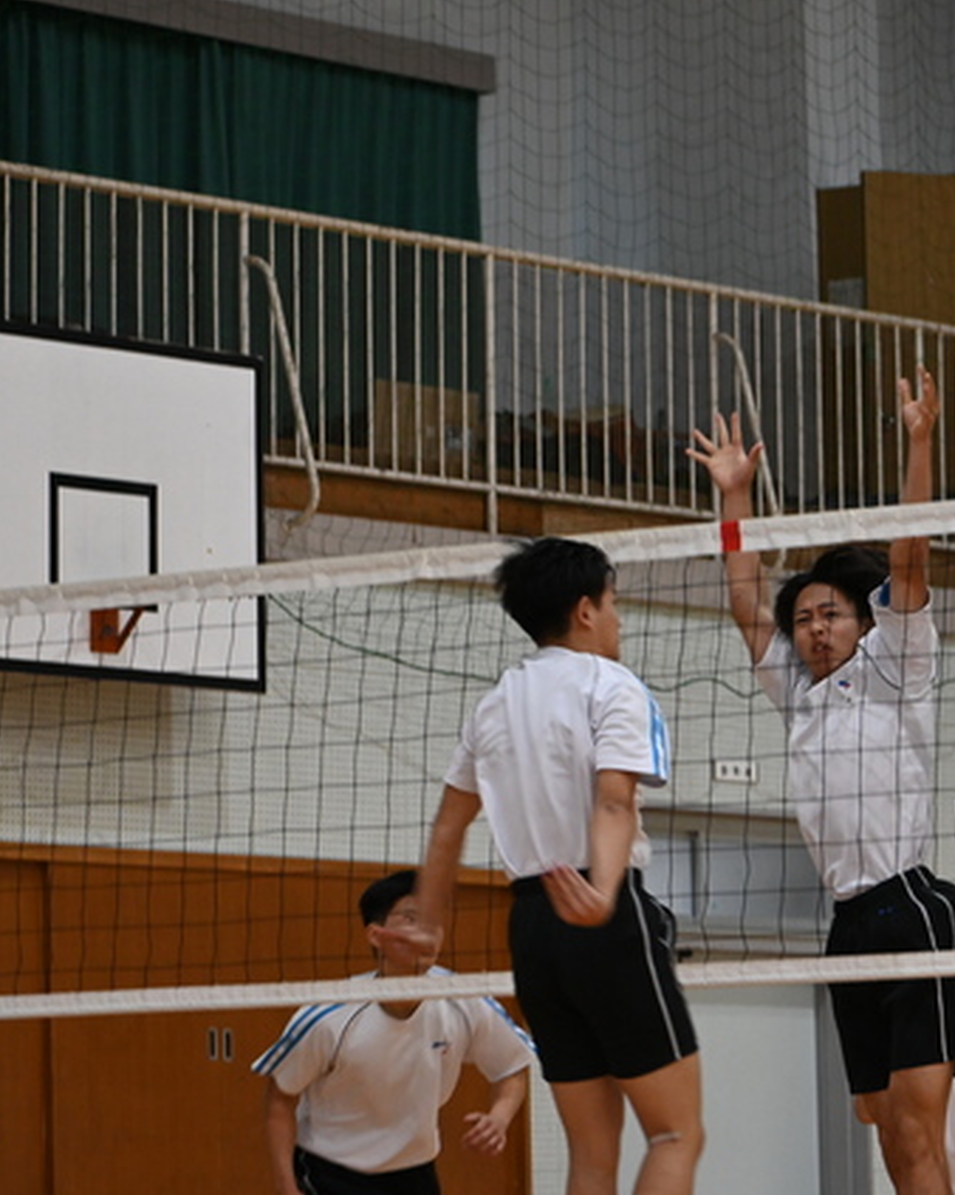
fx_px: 6930
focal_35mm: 196
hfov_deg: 7.9
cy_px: 600
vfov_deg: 9.9
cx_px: 737
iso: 1800
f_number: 4.8
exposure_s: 1/125
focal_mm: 92
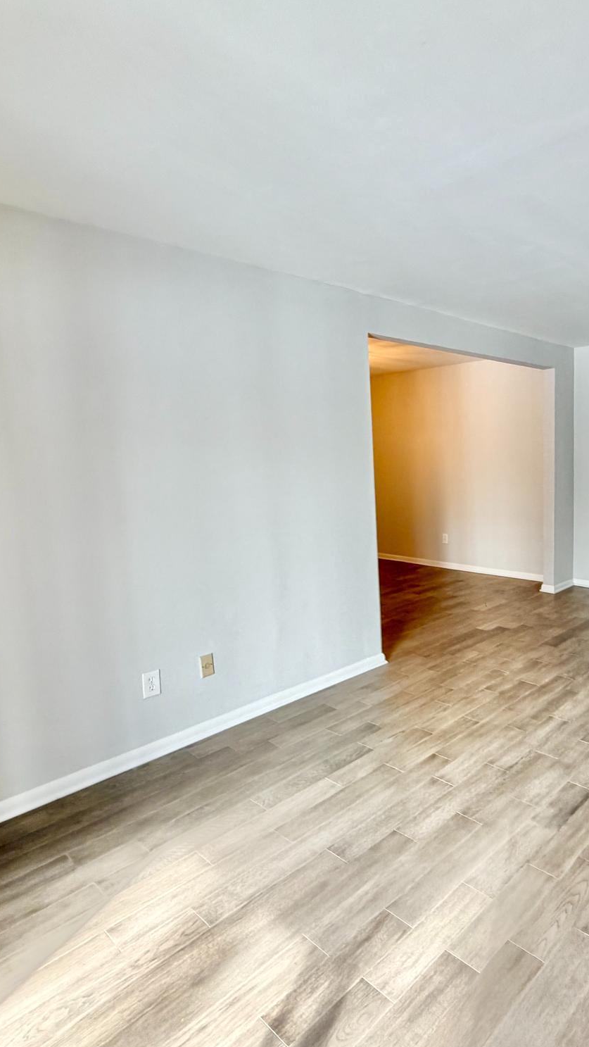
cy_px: 528
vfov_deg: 83.8
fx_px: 583
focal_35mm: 21
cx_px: 464
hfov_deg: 50.6
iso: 160
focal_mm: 2.22
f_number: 2.2
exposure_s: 1/120
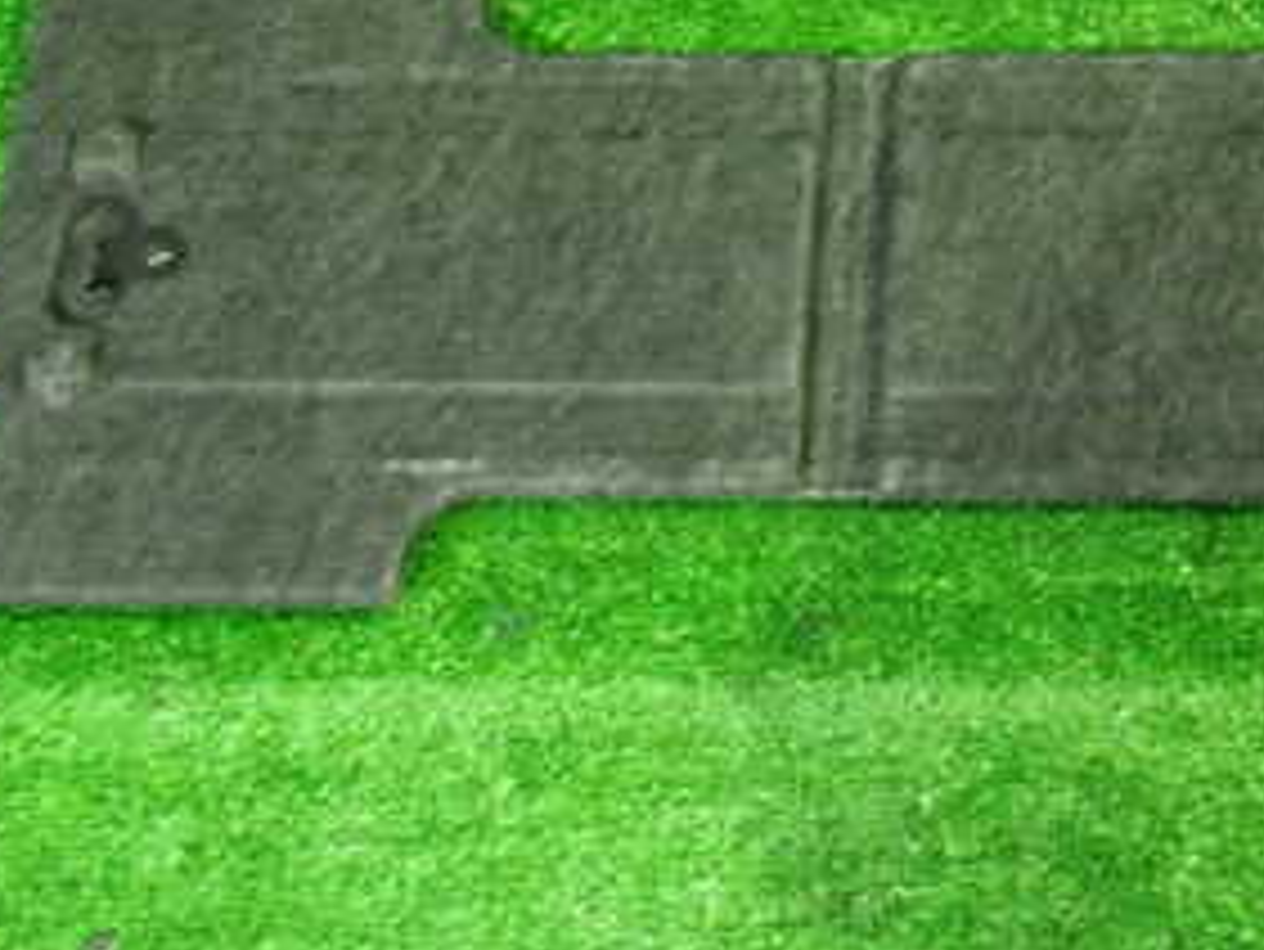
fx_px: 2338
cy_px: 32
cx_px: 1066
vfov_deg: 22.2
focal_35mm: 64
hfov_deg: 29.4
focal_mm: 5.4
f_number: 2.3
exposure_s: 1/30
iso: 800
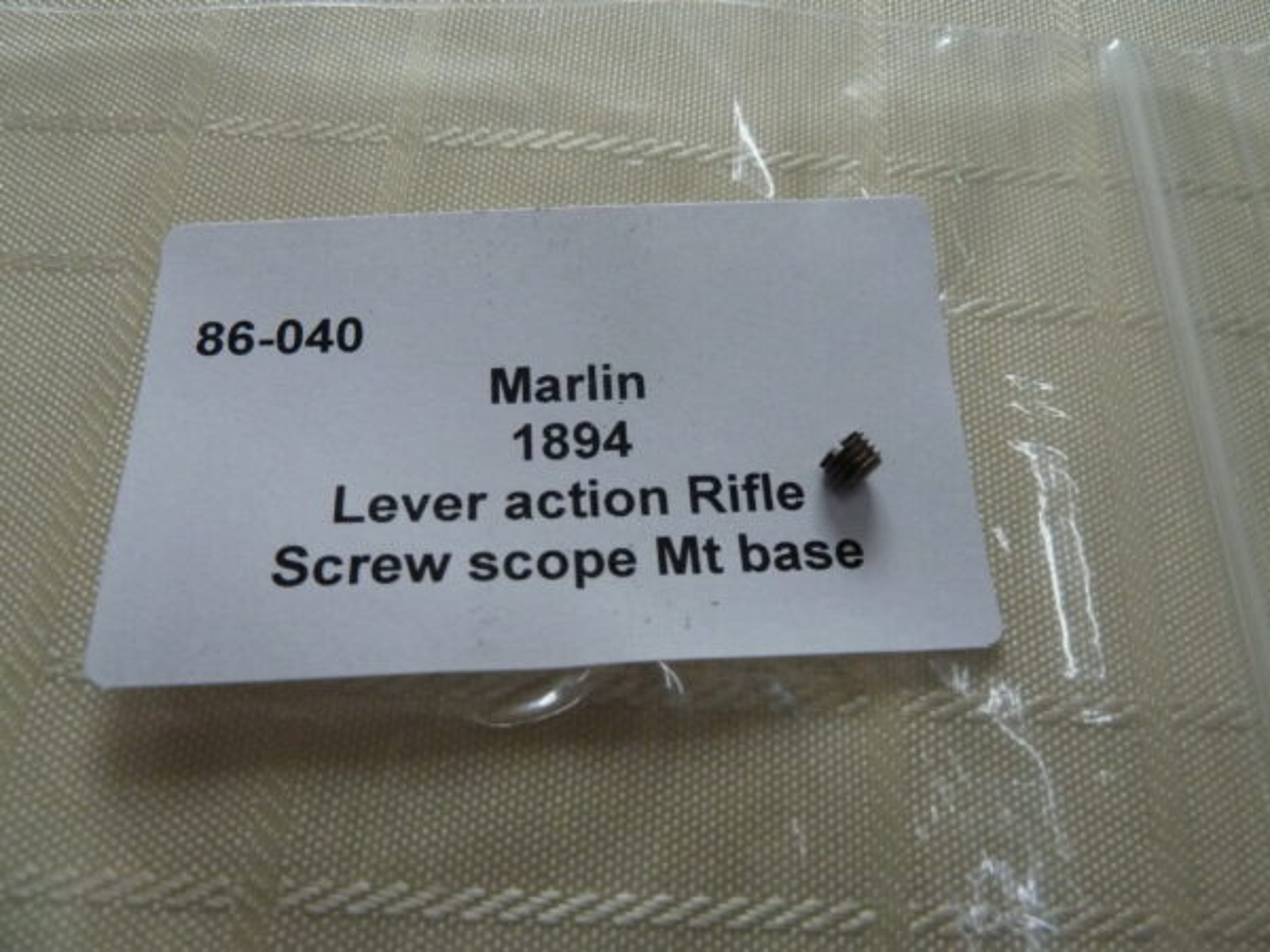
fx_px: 917
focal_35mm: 25
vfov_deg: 54.9
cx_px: 635
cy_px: 476
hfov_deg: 69.4
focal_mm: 4.1
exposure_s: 1/125
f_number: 3.3
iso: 320
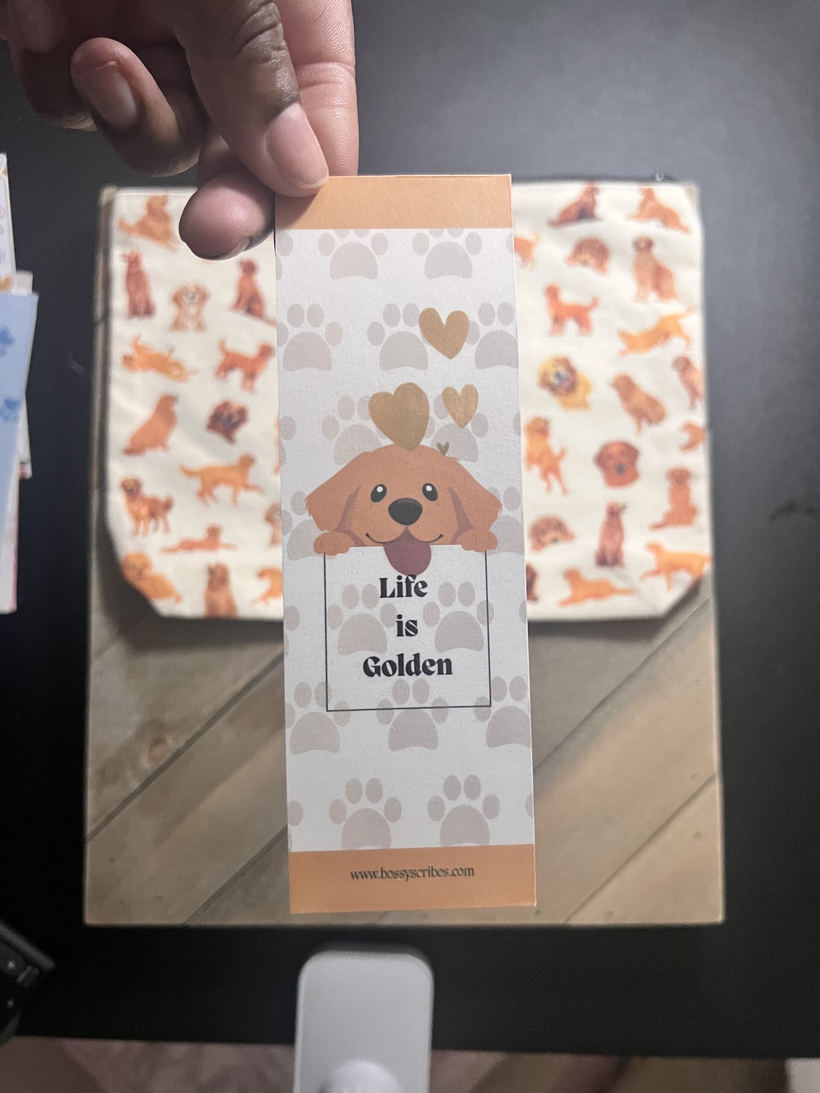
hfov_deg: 53.1
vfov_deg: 67.3
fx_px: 821
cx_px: 410
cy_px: 546
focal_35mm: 26
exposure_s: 1/60
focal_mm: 5.7
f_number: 1.5
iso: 400
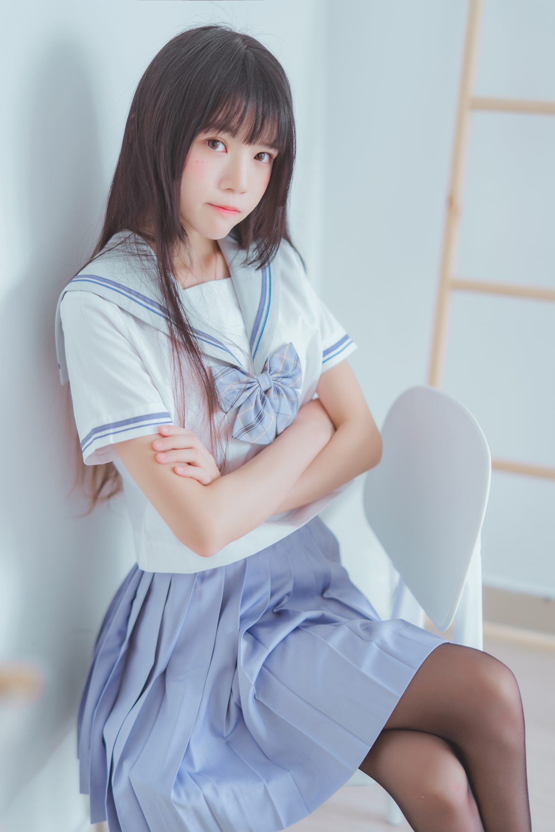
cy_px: 416
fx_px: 1156
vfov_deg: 39.6
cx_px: 278
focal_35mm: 50
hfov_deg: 27.0
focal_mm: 50
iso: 125
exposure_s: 1/100
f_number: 1.4
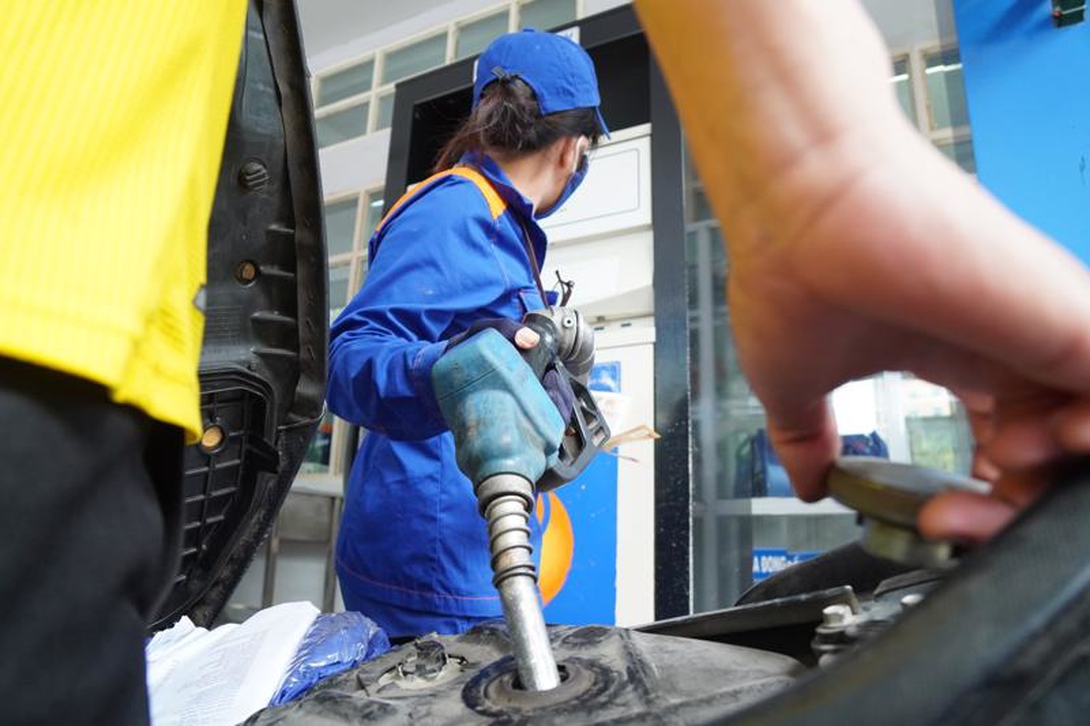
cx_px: 545
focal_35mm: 24
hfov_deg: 73.8
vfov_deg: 53.1
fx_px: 726
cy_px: 363
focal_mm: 16
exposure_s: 1/125
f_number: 4
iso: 1600
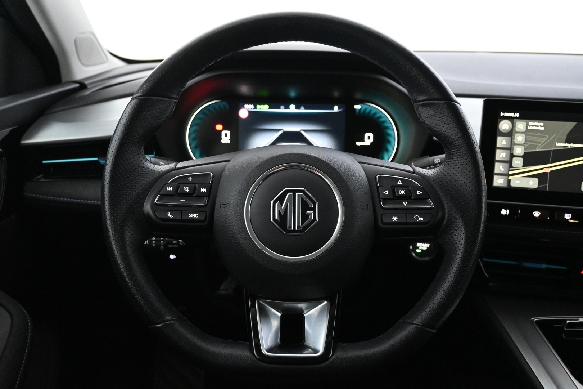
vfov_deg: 39.1
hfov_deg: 56.1
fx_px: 547
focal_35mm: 34
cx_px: 292
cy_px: 194
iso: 6400
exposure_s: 1/40
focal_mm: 22.5
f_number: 4
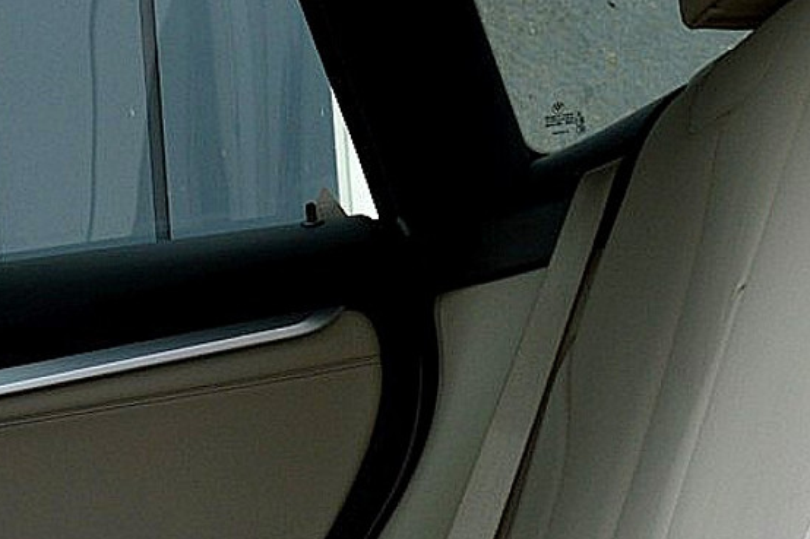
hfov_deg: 18.7
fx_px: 2339
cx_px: -137
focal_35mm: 104
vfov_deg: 12.9
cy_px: 596
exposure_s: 1/80
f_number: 8
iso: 400
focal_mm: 20
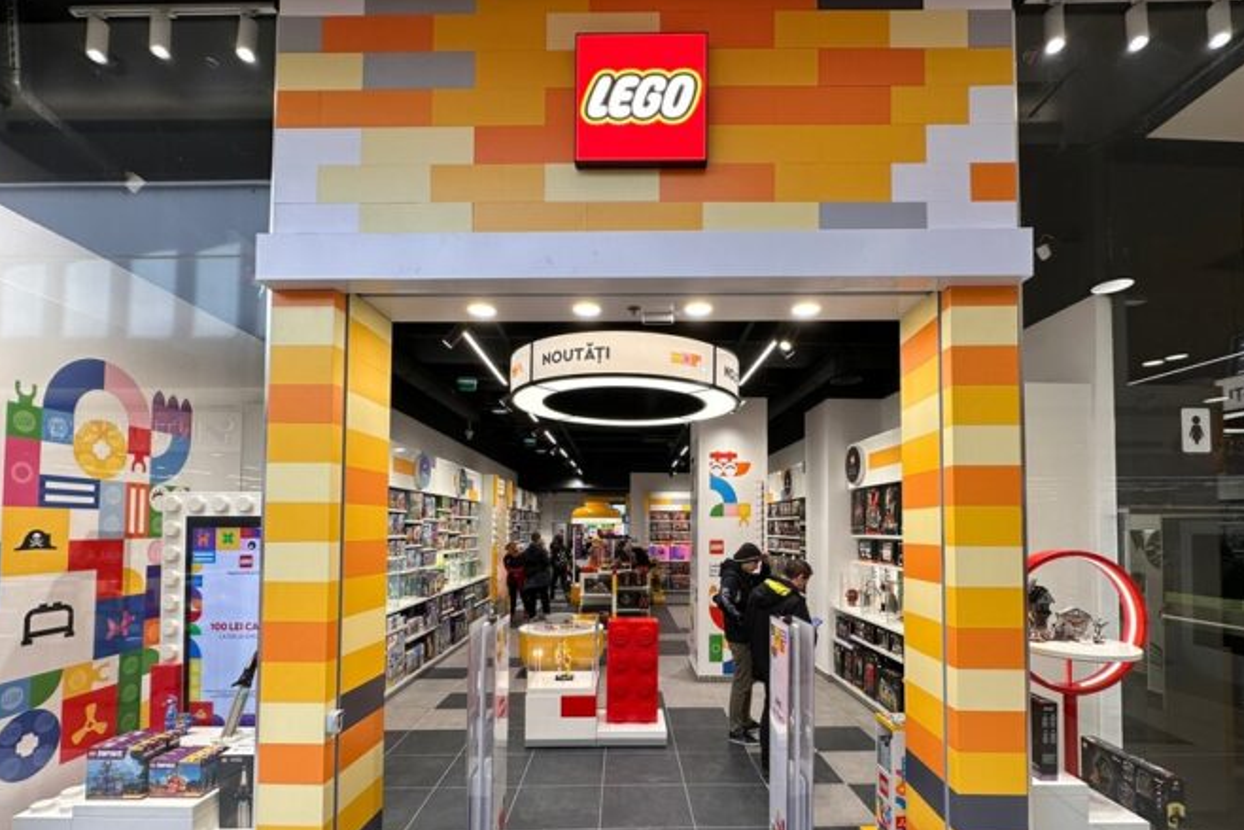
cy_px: 505
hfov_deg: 93.2
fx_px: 588
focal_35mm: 17
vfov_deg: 69.6
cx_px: 648
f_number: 2.2
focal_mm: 2.22
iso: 80
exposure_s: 1/99
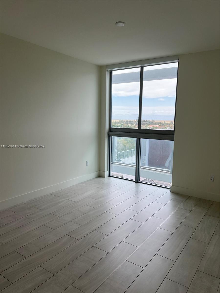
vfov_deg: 67.3
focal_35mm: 26
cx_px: 110
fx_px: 220
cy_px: 146
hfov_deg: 53.1
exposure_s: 1/572
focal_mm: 5.7
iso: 50
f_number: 1.5
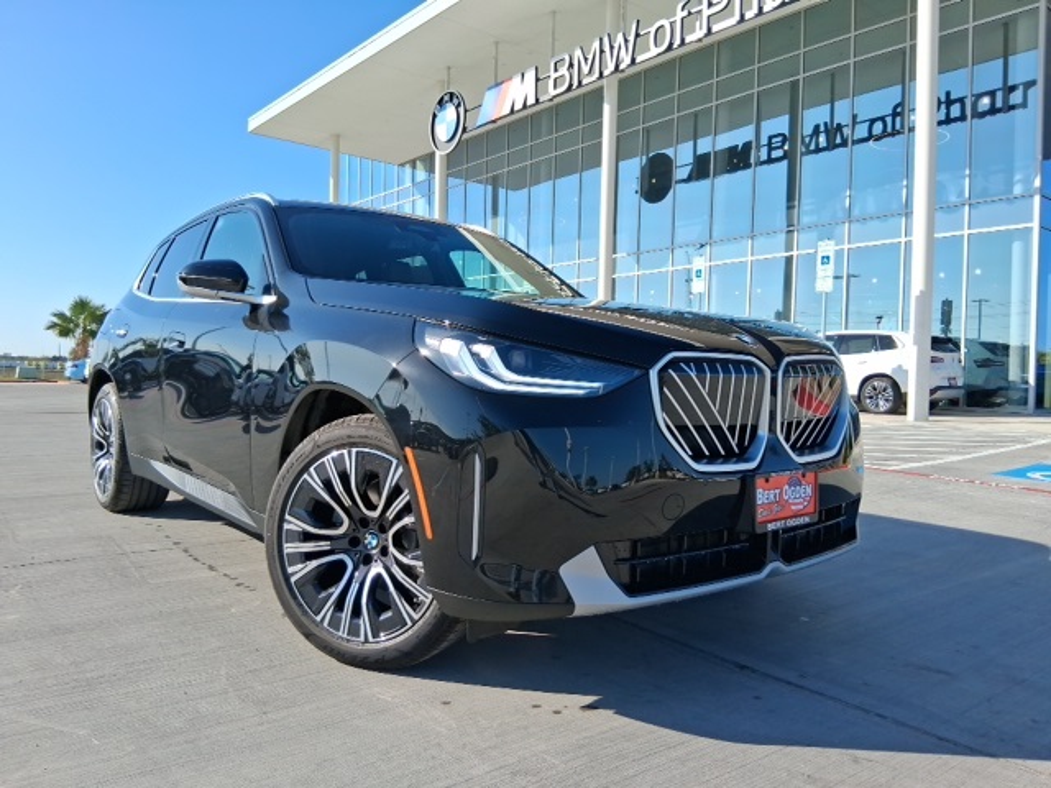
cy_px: 394
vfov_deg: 53.1
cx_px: 526
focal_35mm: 26
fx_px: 789
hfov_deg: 67.3
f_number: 1.8
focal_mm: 3.98
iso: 25
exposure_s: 1/664
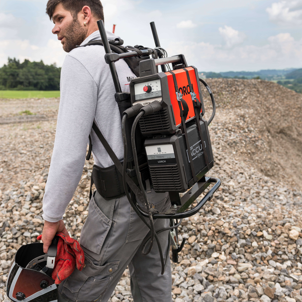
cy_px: 142
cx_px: 150
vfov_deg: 46.0
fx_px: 355
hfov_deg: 46.0
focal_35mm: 36
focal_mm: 28
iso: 125
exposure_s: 1/500
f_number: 4.5
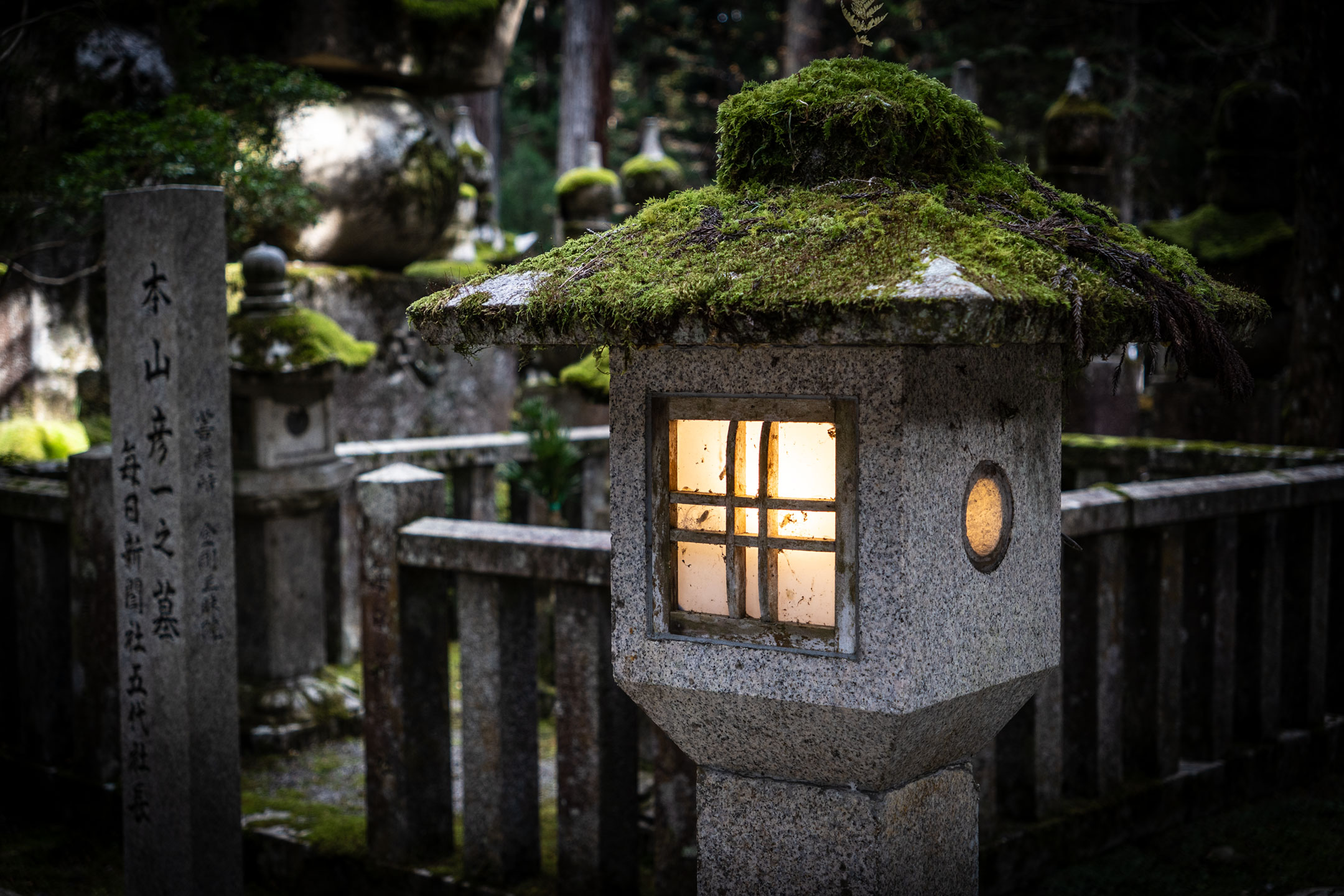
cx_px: 672
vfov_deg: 27.5
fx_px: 1831
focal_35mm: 49
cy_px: 448
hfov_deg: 40.3
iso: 200
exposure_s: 1/100
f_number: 2.8
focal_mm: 32.7
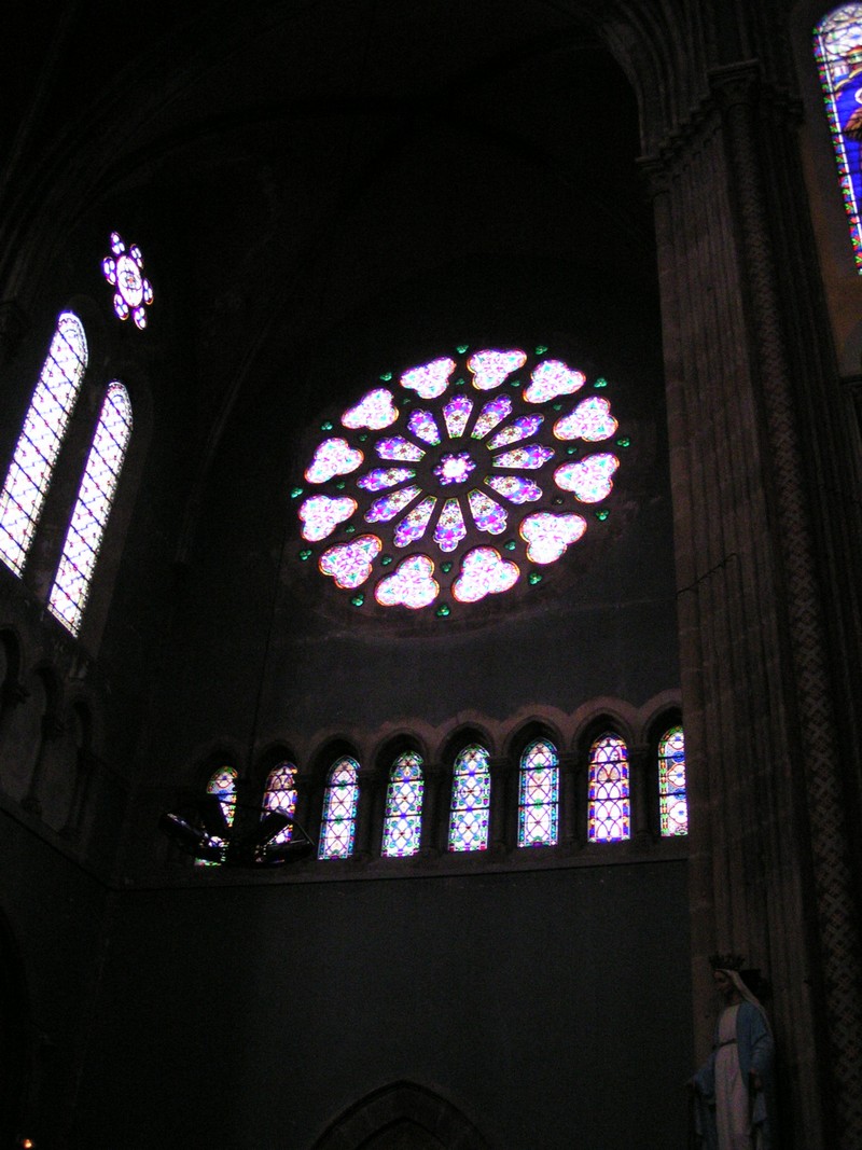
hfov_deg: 37.7
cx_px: 431
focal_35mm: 38
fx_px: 1262
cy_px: 575
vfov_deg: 49.0
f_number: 2.8
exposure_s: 1/30
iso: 400
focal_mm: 5.8
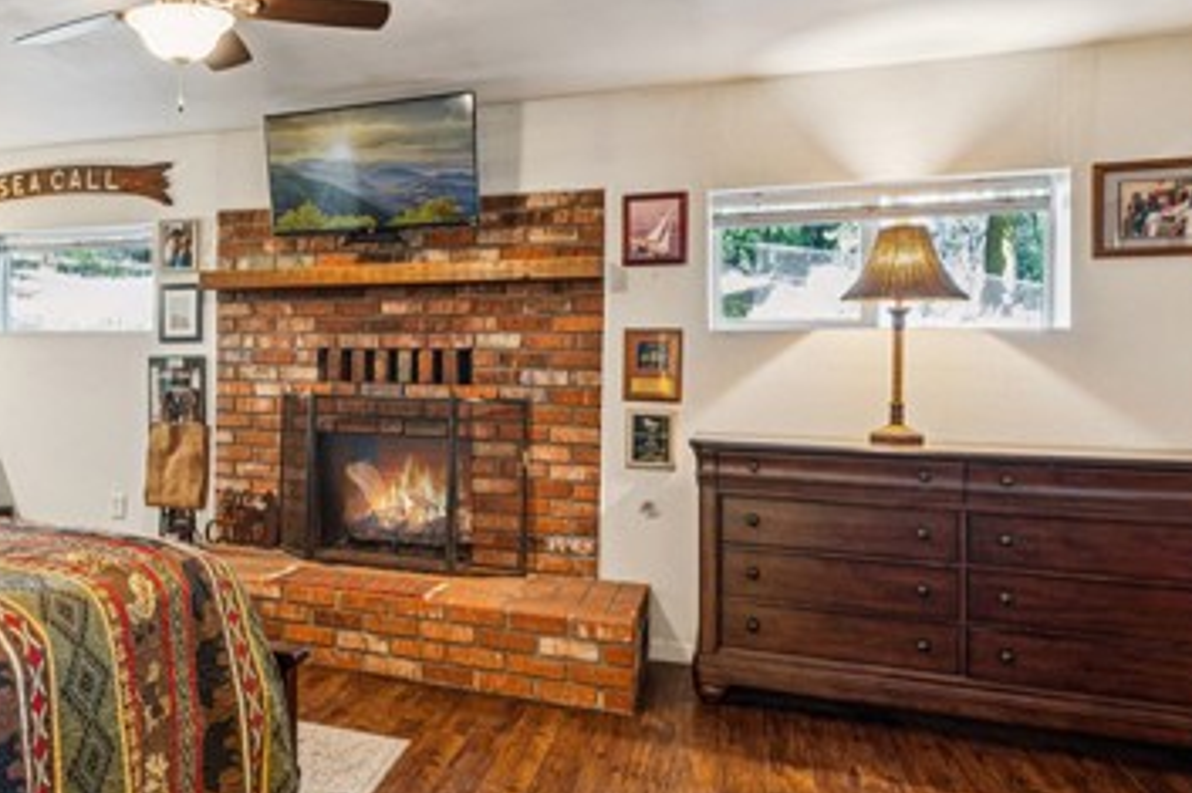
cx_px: 270
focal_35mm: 29
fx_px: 972
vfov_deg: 44.4
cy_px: 361
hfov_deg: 59.0
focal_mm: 16.2
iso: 100
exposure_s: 4
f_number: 13
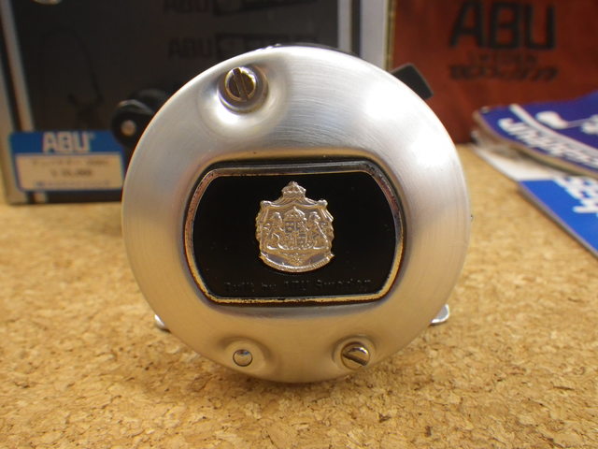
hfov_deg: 54.0
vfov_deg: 41.8
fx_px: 587
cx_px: 299
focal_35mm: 34
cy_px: 224
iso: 320
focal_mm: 6.1
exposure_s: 1/50
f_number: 3.8
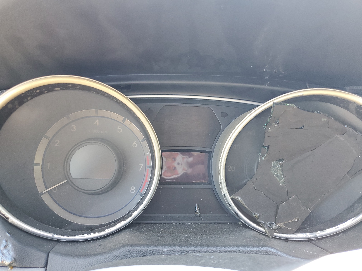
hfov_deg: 67.3
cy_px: 136
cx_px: 181
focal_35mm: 26
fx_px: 272
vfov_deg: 53.1
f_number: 1.5
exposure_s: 1/60.2
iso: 87
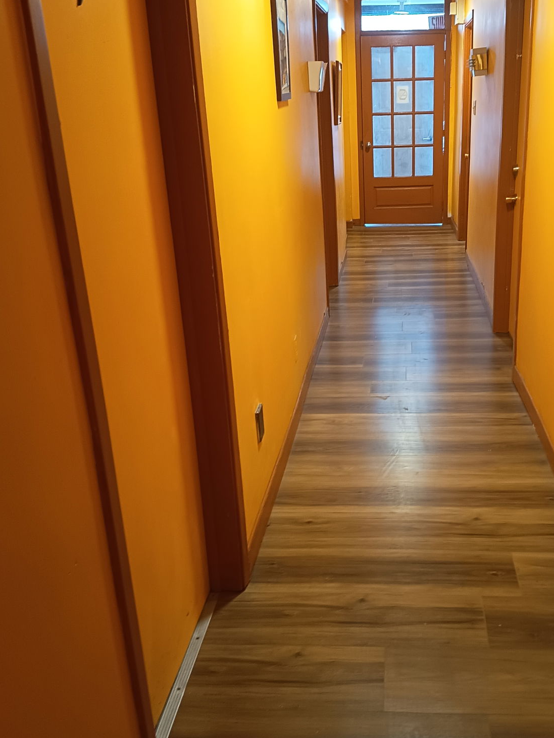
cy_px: 363
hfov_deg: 40.3
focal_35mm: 35
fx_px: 747
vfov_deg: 52.6
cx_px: 362
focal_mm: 5.27
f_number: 1.7
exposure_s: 1/20
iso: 1112
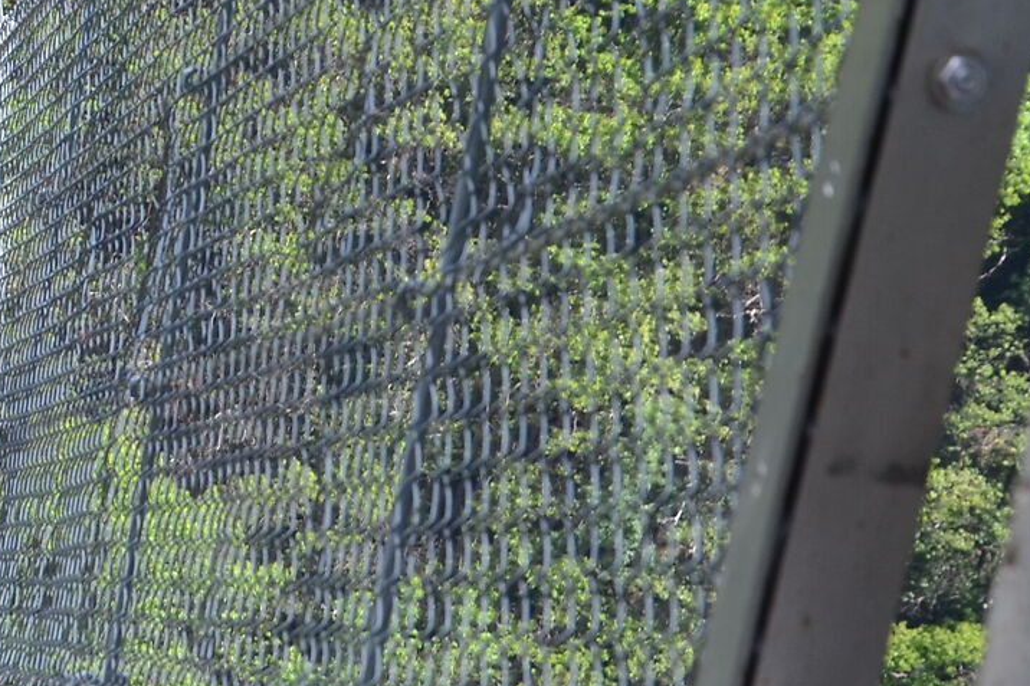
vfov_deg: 7.8
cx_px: -319
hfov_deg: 11.4
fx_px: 5025
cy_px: 256
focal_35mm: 176
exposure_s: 1/200
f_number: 7.1
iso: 200
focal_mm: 35
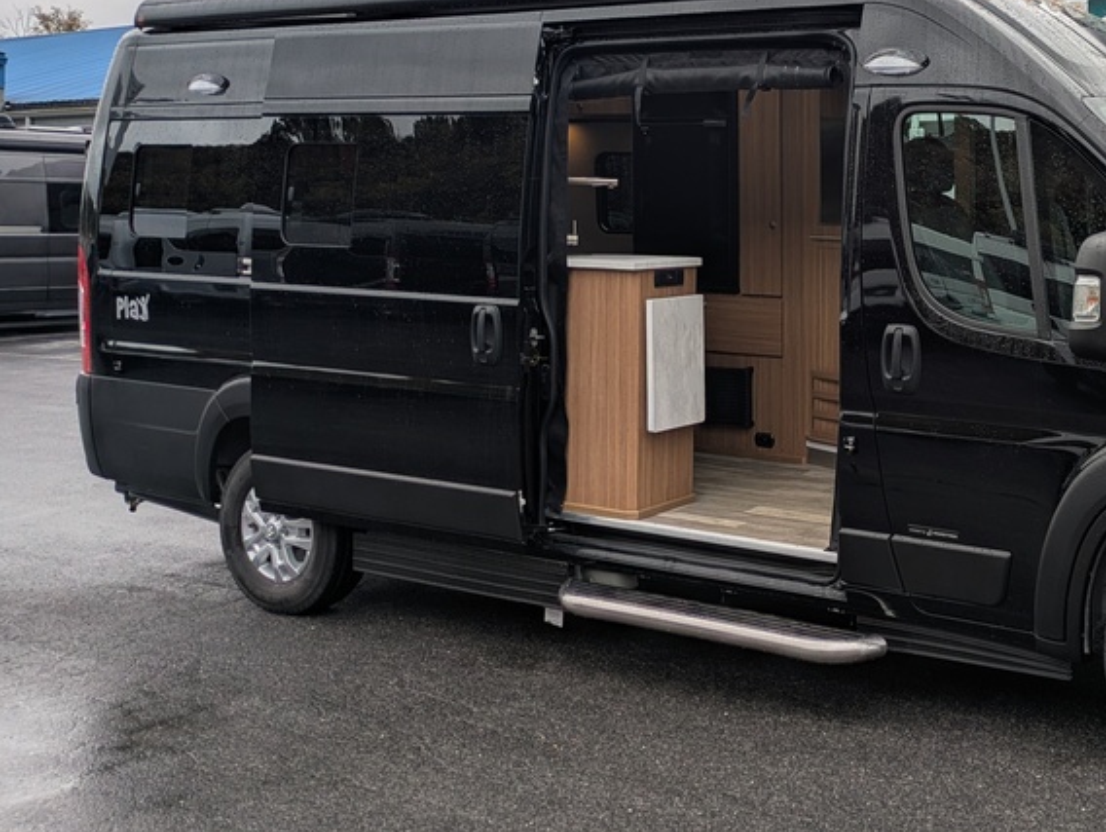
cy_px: 219
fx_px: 1407
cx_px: 896
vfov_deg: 32.4
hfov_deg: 41.0
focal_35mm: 44
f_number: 1.89
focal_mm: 5.43
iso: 51
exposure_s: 1/569
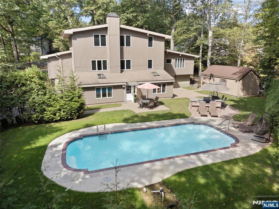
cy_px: 104
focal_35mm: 24
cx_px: 140
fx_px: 193
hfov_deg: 71.6
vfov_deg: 56.7
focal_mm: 12.3
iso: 100
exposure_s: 1/120
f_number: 3.5
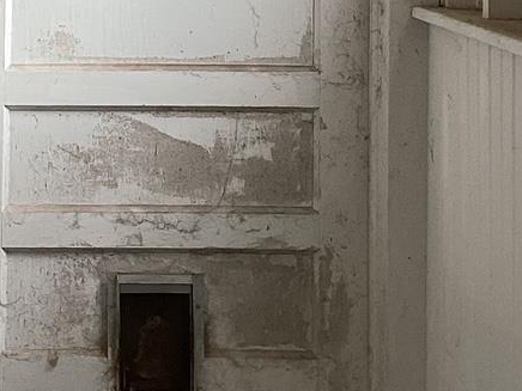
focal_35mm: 116
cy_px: -159
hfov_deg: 16.7
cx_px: 35
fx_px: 1749
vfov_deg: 12.3
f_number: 2.4
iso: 80
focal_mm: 3.3
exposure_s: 1/60
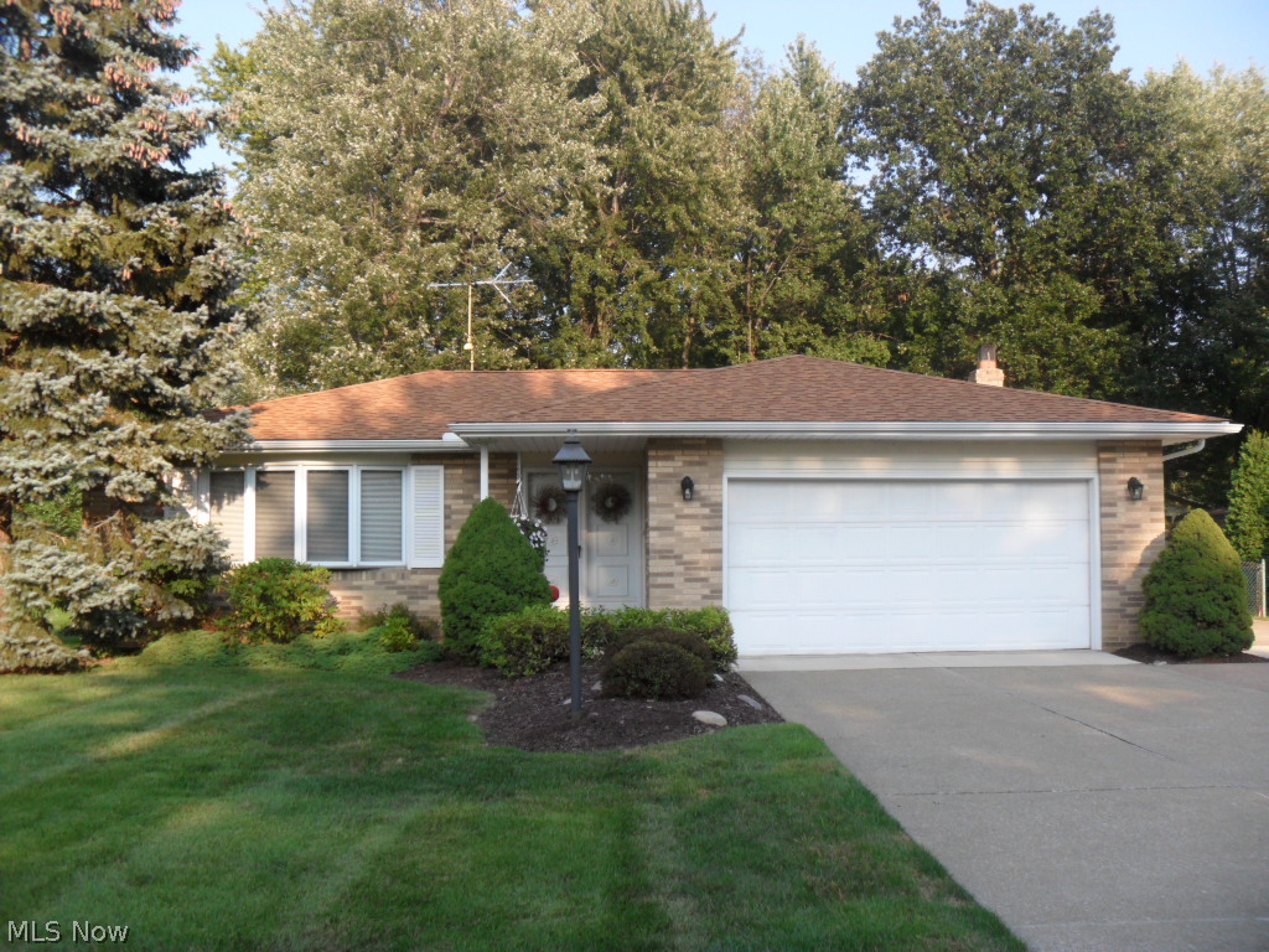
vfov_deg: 40.7
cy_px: 476
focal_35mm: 35
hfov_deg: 52.6
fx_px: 1283
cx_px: 634
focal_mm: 6.3
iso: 80
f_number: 3
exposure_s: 1/500
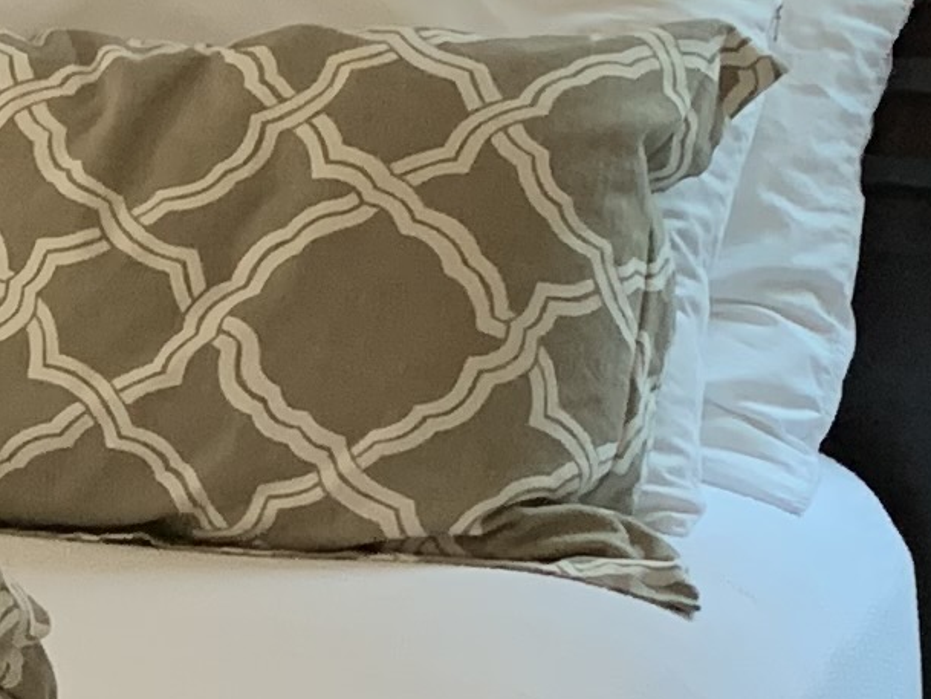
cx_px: -711
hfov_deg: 10.8
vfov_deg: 8.6
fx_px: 4627
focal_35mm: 172
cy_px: 623
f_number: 1.8
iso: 250
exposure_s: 1/60
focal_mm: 4.25
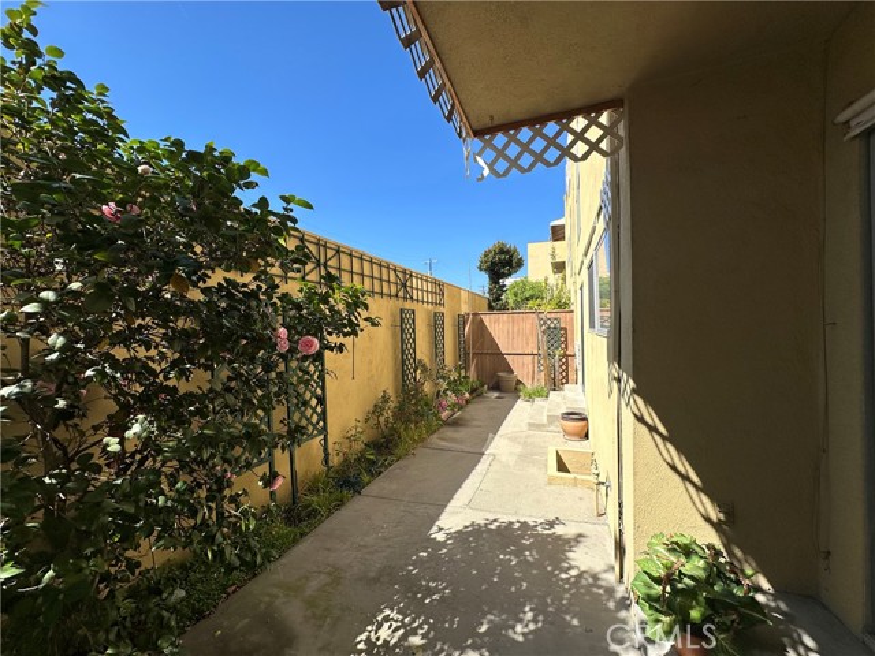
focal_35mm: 14
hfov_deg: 102.1
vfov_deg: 85.7
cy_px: 328
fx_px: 354
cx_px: 438
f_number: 2.2
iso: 40
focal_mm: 2.22
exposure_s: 1/1689
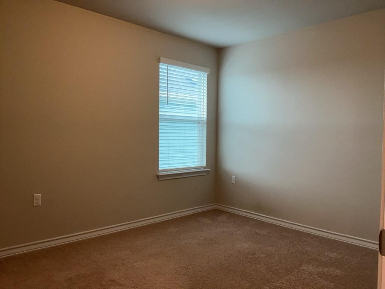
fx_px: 300
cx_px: 192
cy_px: 144
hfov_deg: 65.3
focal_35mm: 27
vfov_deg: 51.4
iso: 80
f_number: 1.8
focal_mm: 3
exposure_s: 1/60
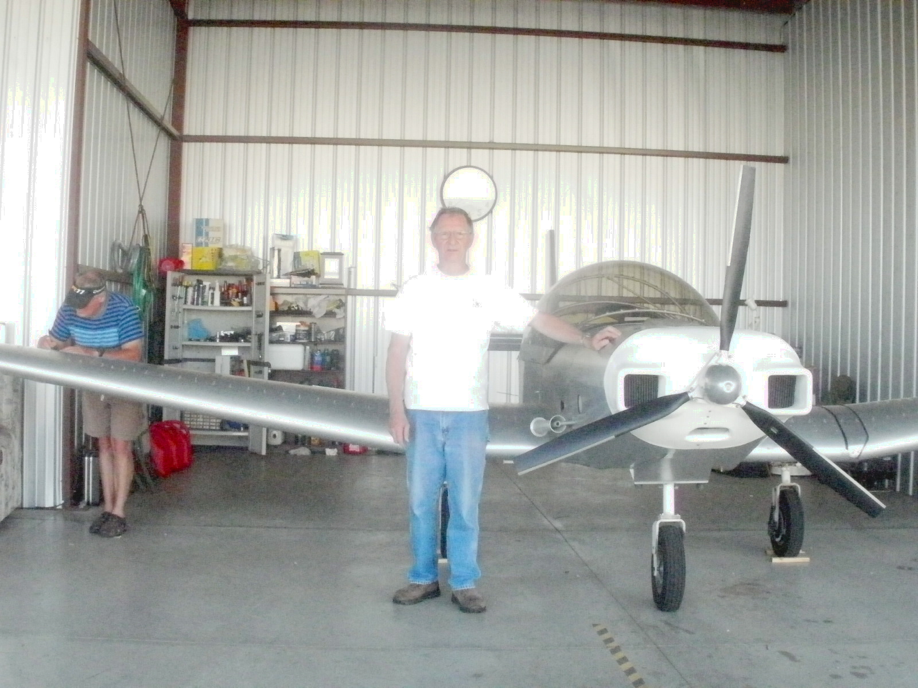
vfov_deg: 32.9
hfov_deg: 42.9
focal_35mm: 44
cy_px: 344
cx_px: 459
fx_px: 1167
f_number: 6.3
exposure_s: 1/250
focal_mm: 7.7
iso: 1600
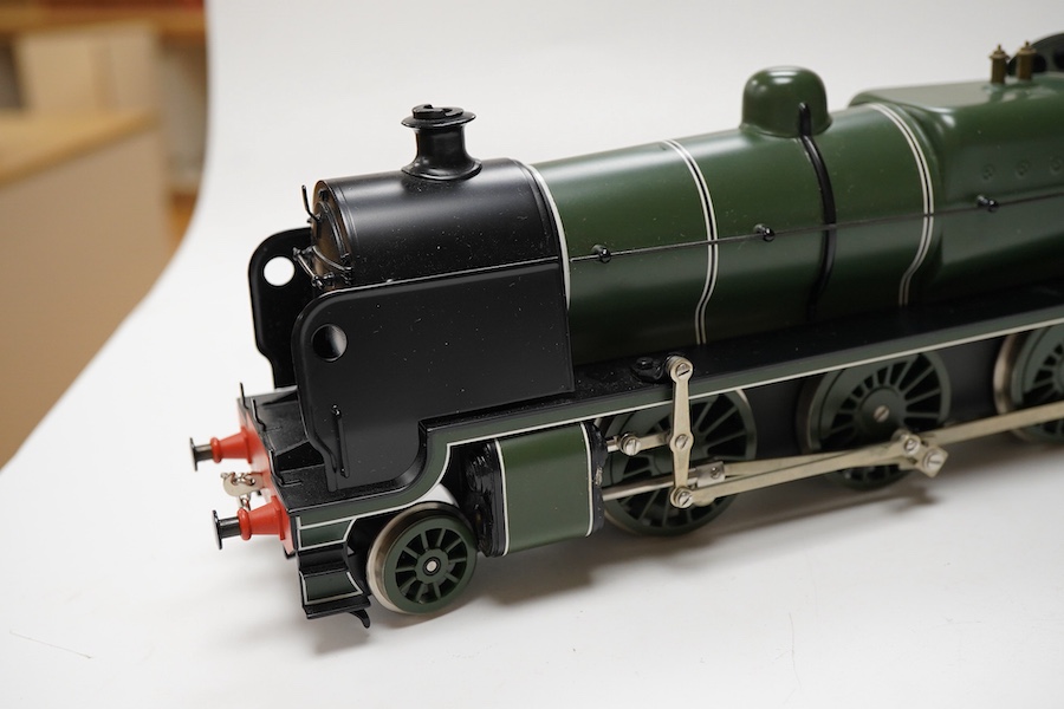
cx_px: 532
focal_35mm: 45
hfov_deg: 43.6
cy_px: 354
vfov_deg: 29.9
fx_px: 1330
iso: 1250
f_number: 9
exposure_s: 1/125
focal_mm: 30
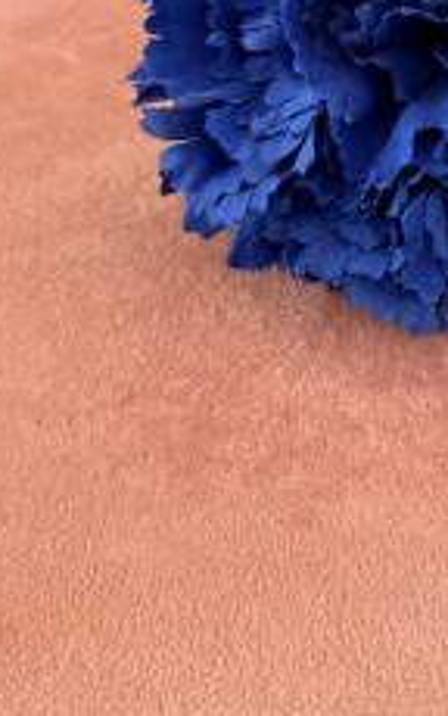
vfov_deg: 30.8
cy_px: -70
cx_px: 479
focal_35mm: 59
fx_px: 1151
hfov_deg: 21.0
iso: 160
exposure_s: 1/100
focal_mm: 6.76
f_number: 1.78
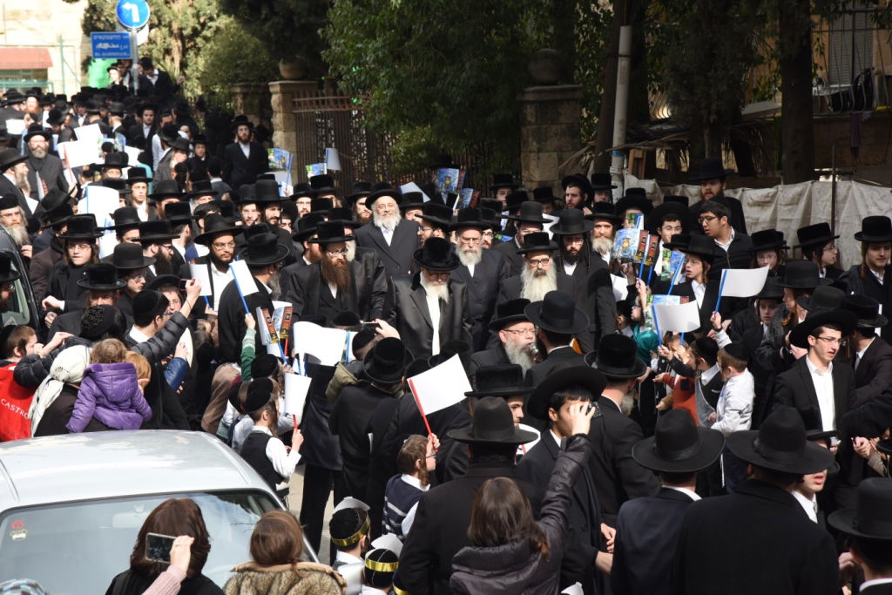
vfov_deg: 13.0
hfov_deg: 19.5
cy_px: 298
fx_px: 2602
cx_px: 446
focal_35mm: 105
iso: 800
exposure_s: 1/320
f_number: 8
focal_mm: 105
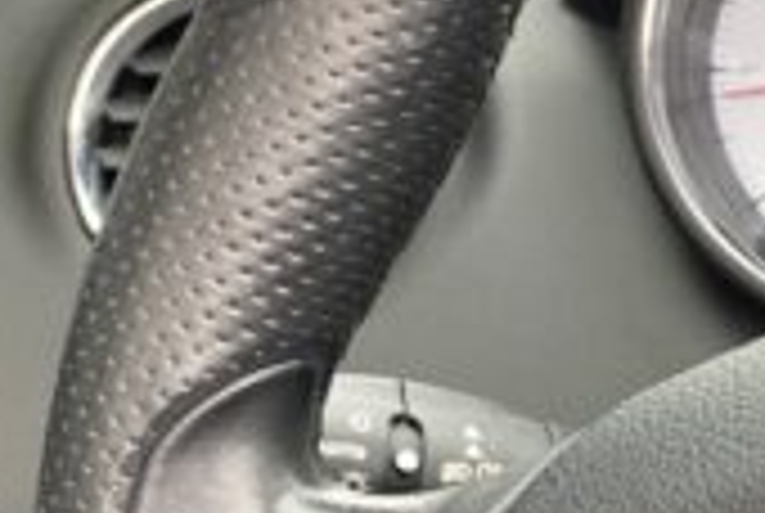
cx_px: 1372
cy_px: 630
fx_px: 2703
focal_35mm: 127
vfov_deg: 10.6
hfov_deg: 14.3
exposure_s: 1/121
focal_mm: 4.25
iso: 80
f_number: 1.8
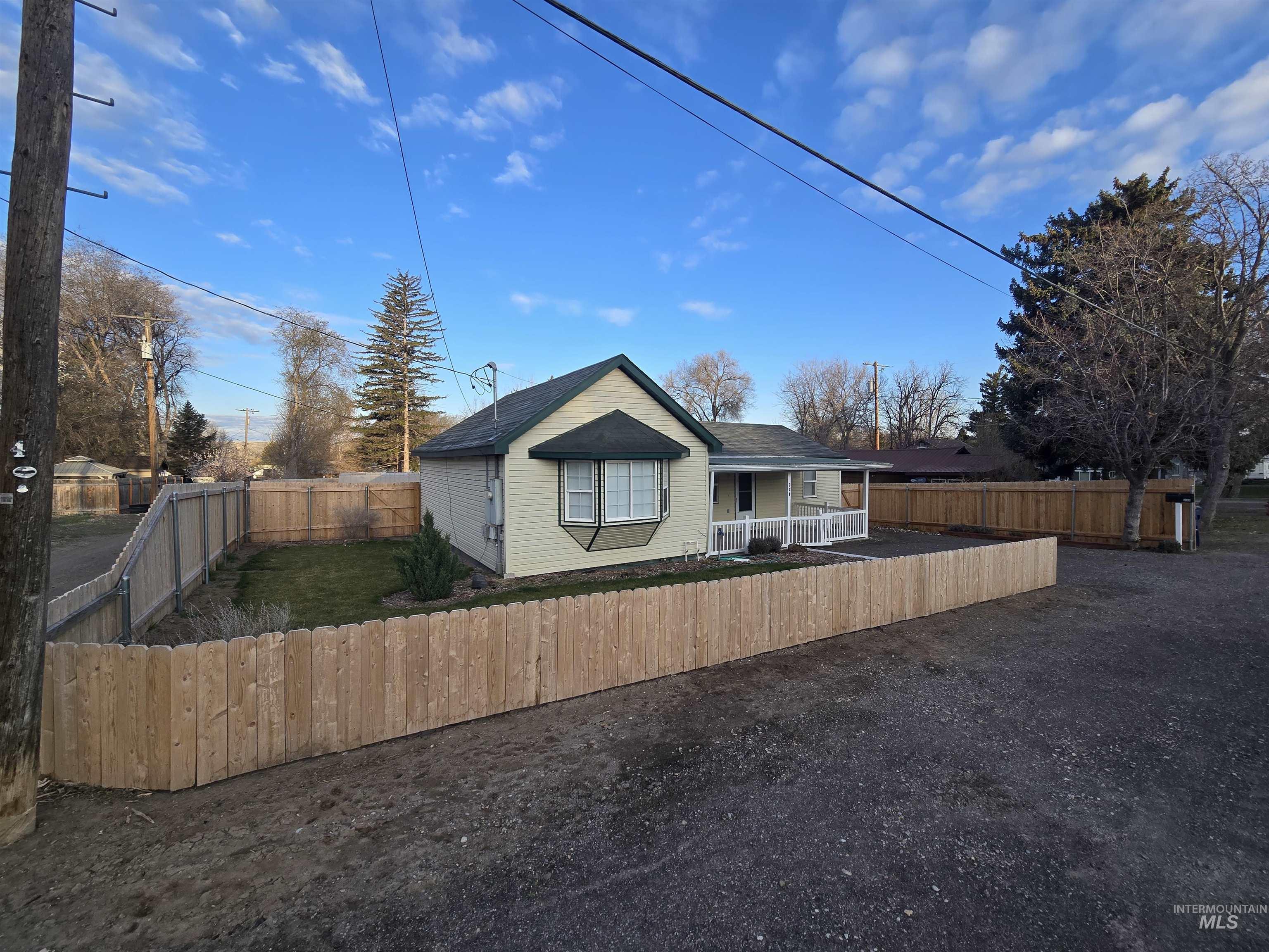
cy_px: 476
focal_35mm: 13
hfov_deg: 106.2
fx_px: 477
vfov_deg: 89.9
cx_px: 634
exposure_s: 1/535
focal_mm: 2.2
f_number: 2.2
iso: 50
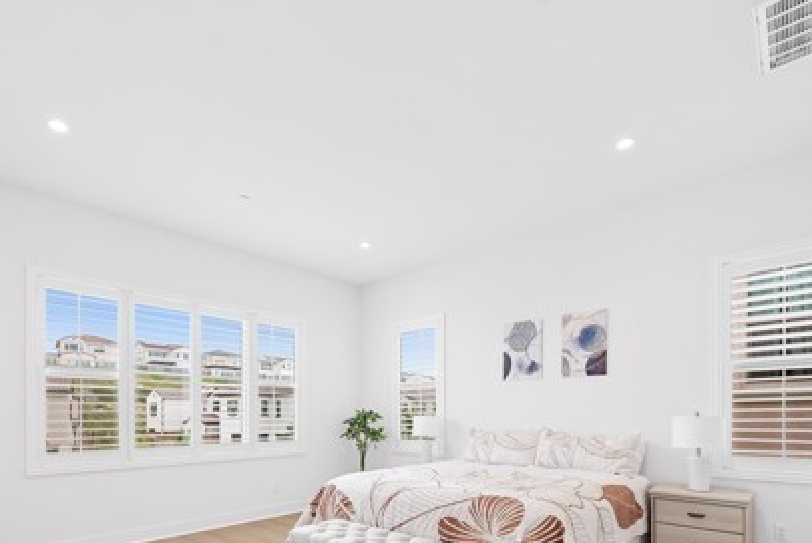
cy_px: 413
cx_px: 378
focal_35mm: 19
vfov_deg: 60.7
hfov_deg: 86.7
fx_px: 429
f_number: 4.5
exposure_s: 1/20
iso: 200
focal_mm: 12
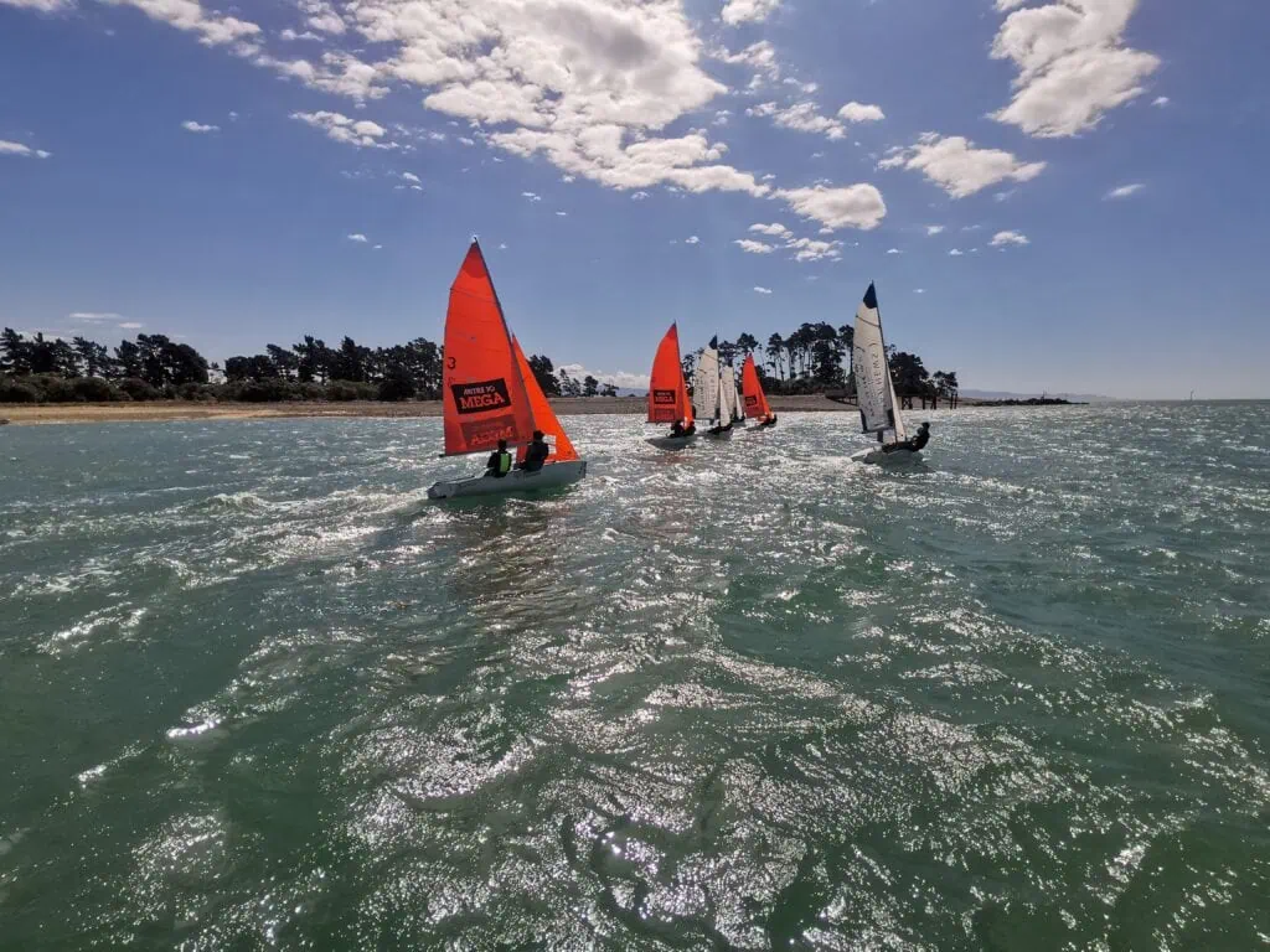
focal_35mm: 17
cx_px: 635
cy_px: 476
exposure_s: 1/4975
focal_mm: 2.23
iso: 50
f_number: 2.2
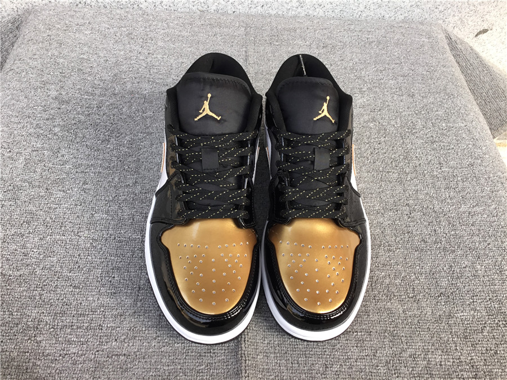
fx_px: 454
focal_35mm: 31
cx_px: 254
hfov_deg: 58.4
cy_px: 190
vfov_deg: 45.4
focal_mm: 3.3
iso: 25
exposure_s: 1/136
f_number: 2.4
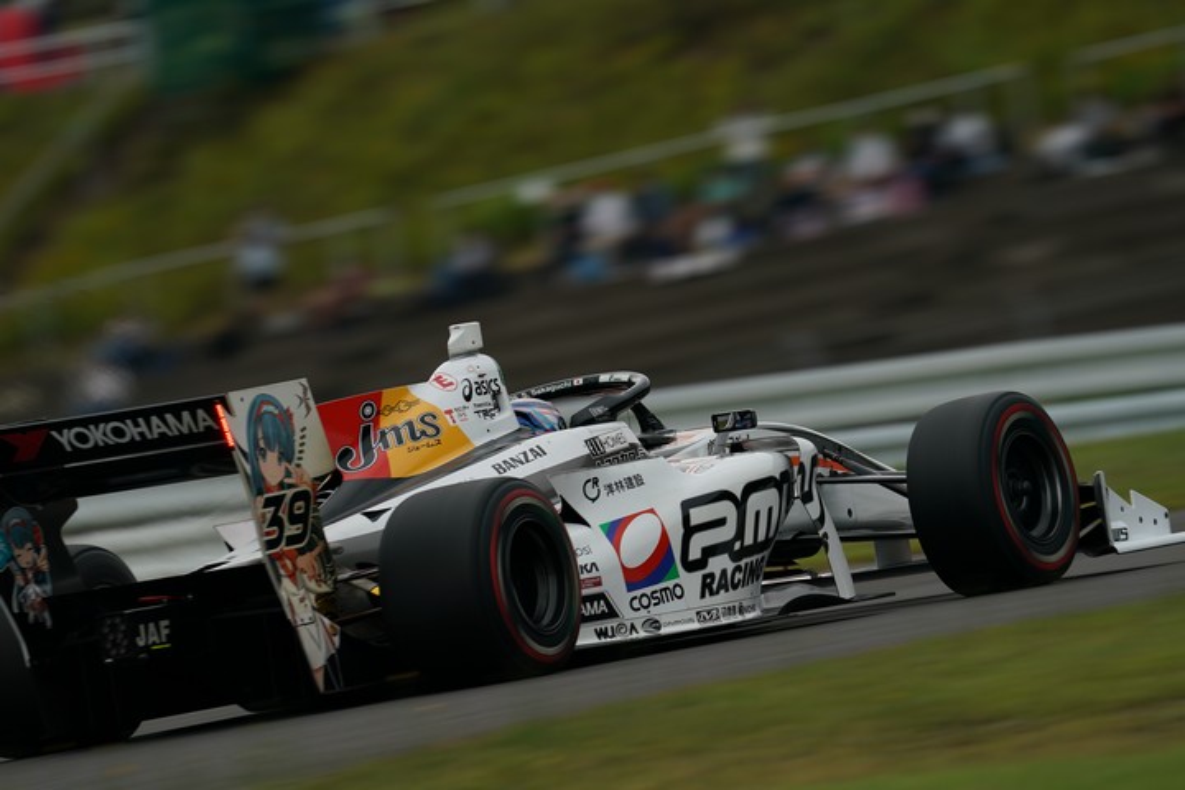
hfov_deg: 3.4
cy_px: 395
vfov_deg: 2.3
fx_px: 19748
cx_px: 592
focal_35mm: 600
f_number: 8
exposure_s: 1/250
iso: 200
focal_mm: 600
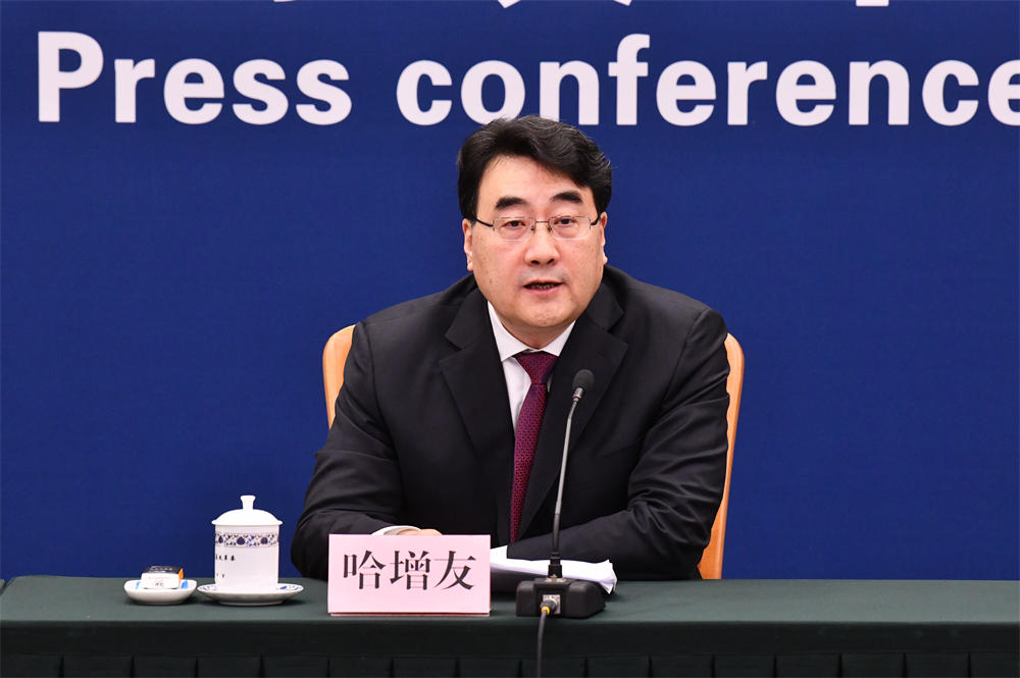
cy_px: 339
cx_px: 510
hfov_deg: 6.9
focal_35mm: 300
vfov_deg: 4.6
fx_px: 8493
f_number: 5.6
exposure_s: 1/250
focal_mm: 200
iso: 2000
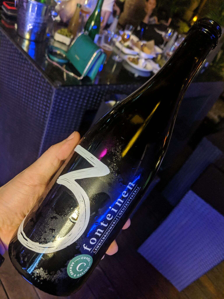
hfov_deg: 51.4
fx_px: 233
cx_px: 112
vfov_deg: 65.3
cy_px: 150
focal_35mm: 27
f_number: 1.8
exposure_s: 1/30
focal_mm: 4.44
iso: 373
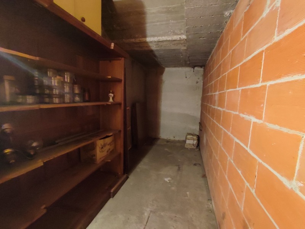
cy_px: 114
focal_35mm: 16
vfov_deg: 78.1
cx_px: 152
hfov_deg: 94.5
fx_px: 141
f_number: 2.2
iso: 977
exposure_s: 1/17
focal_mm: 1.65
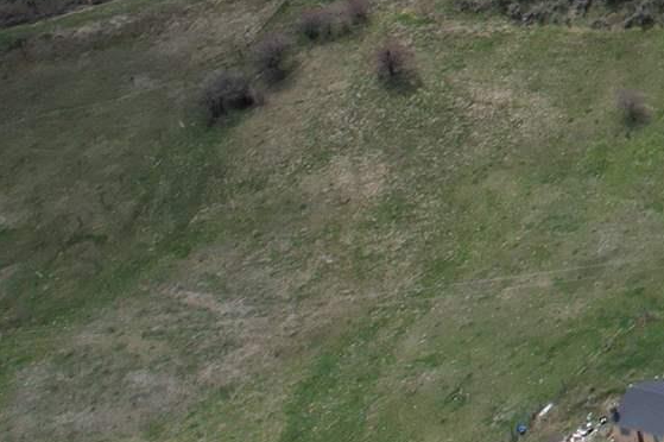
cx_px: 1746
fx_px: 2230
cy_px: -576
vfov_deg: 10.0
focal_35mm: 121
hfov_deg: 12.2
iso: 140
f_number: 2.8
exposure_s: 1/2500
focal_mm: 8.38
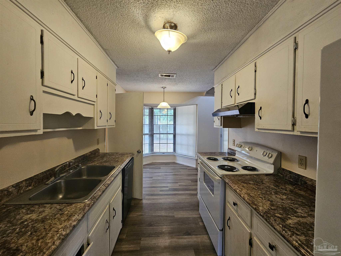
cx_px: 170
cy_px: 128
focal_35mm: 13
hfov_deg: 106.2
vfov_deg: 89.9
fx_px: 128
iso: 320
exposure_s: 1/60
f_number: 2.2
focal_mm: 2.2
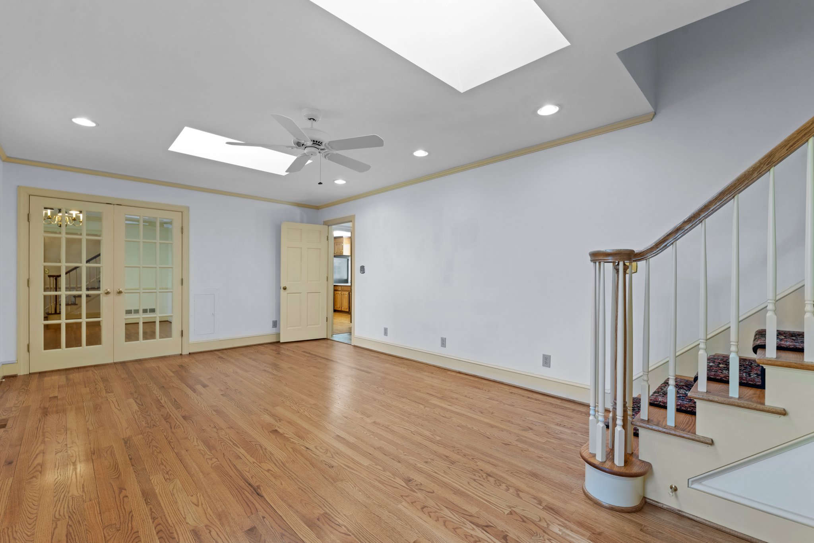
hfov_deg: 100.4
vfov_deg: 77.3
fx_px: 339
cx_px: 407
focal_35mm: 15
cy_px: 272
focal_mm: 15
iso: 400
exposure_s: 1/2.5
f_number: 7.1
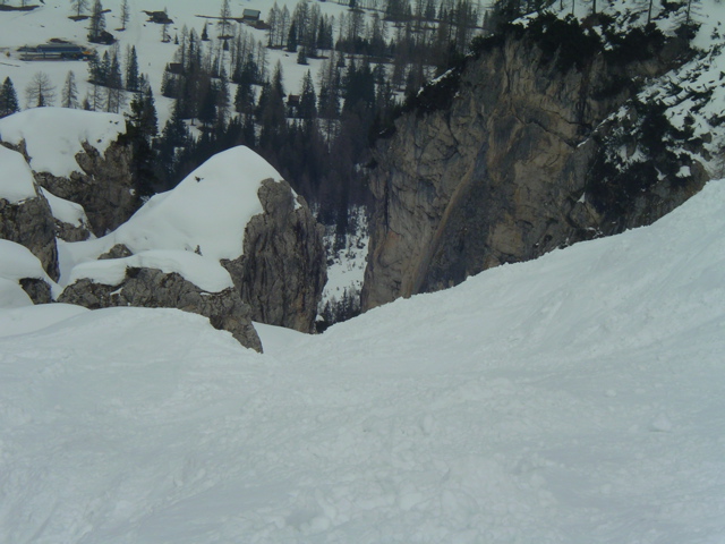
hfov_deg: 18.9
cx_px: 362
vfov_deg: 14.2
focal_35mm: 104
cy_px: 272
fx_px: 2178
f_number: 9.6
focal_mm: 16
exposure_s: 1/320
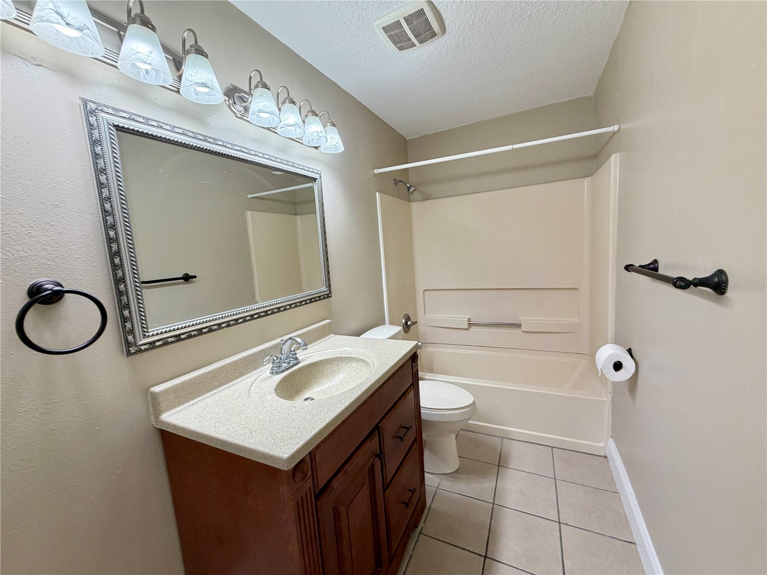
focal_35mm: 14
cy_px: 288
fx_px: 310
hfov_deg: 102.1
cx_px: 384
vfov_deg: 85.7
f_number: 2.2
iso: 200
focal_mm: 2.22
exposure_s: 1/60
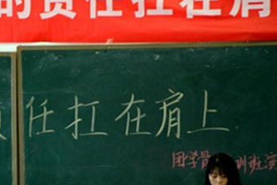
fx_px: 2216
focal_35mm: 288
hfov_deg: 7.1
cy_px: 137
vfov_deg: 4.8
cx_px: 56
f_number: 5.6
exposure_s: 1/20
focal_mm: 105
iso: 800
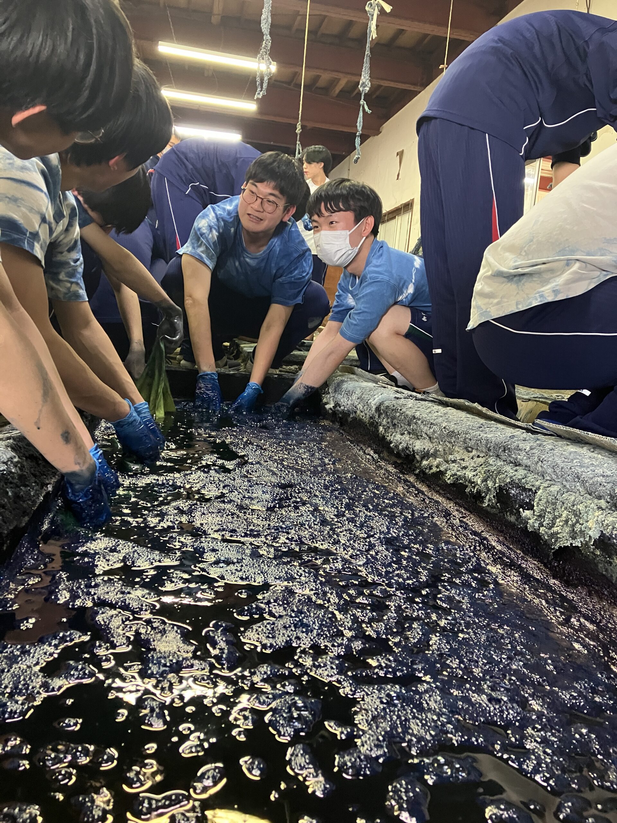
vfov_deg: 63.4
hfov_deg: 49.7
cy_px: 412
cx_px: 308
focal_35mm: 28
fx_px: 665
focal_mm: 3.99
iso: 250
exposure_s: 1/50
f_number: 1.8
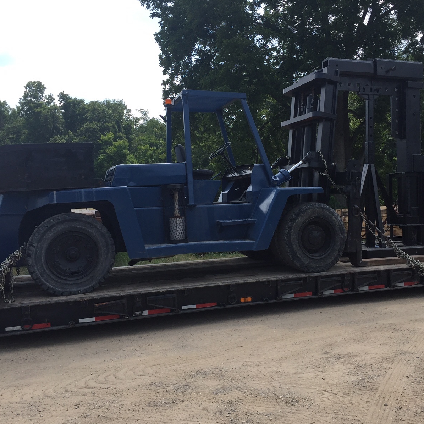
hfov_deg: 47.1
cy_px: 213
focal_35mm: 35
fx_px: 485
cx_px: 234
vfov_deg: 47.2
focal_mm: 4.15
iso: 32
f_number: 2.2
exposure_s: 1/1014
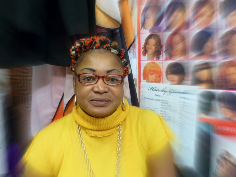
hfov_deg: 44.8
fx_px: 286
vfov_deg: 34.4
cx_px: 118
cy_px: 88
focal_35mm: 42
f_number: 2.8
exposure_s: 1/40
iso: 400
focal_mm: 7.6
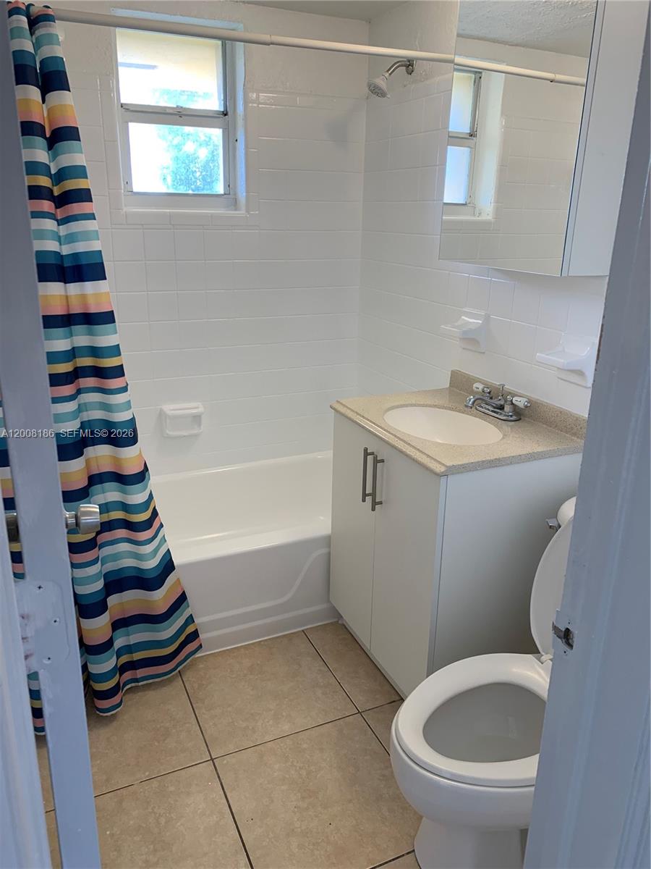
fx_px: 652
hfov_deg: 53.1
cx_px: 326
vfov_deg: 67.3
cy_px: 434
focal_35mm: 26
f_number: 1.8
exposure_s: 1/121
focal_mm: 4.25
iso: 80
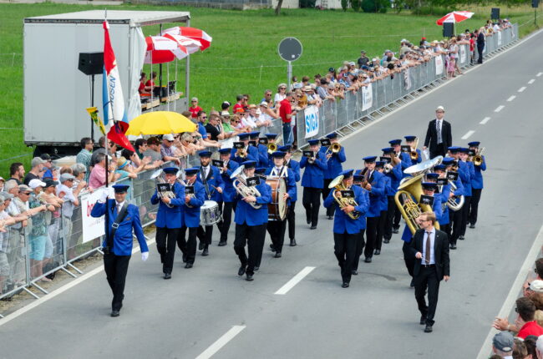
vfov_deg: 11.4
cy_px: 180
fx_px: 1806
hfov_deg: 17.1
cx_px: 272
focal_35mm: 120
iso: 320
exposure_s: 1/250
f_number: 11
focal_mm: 80
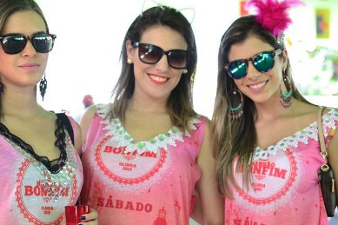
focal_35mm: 80
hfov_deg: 25.4
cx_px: 139
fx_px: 748
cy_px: 129
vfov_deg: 17.1
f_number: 2
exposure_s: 1/100
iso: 100
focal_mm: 35
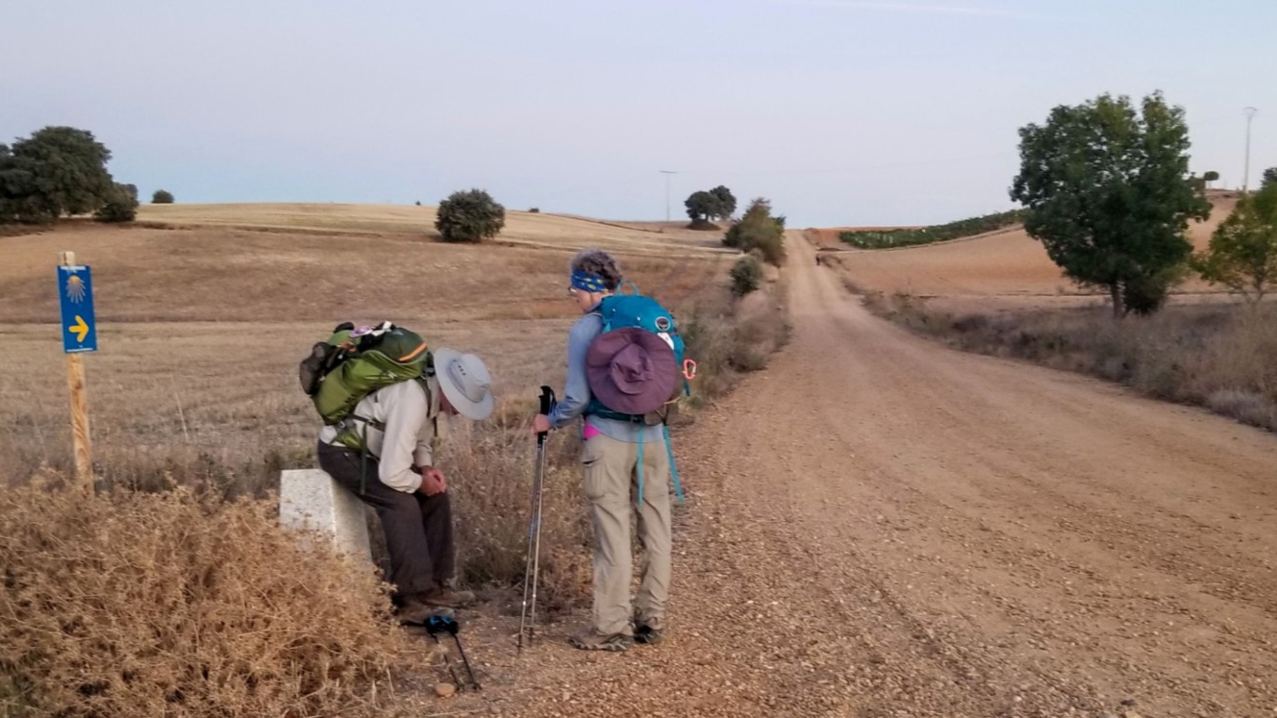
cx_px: 682
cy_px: 465
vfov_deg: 27.6
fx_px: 1456
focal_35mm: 43
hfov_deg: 47.3
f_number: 1.7
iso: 160
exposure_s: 1/30
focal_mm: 4.3
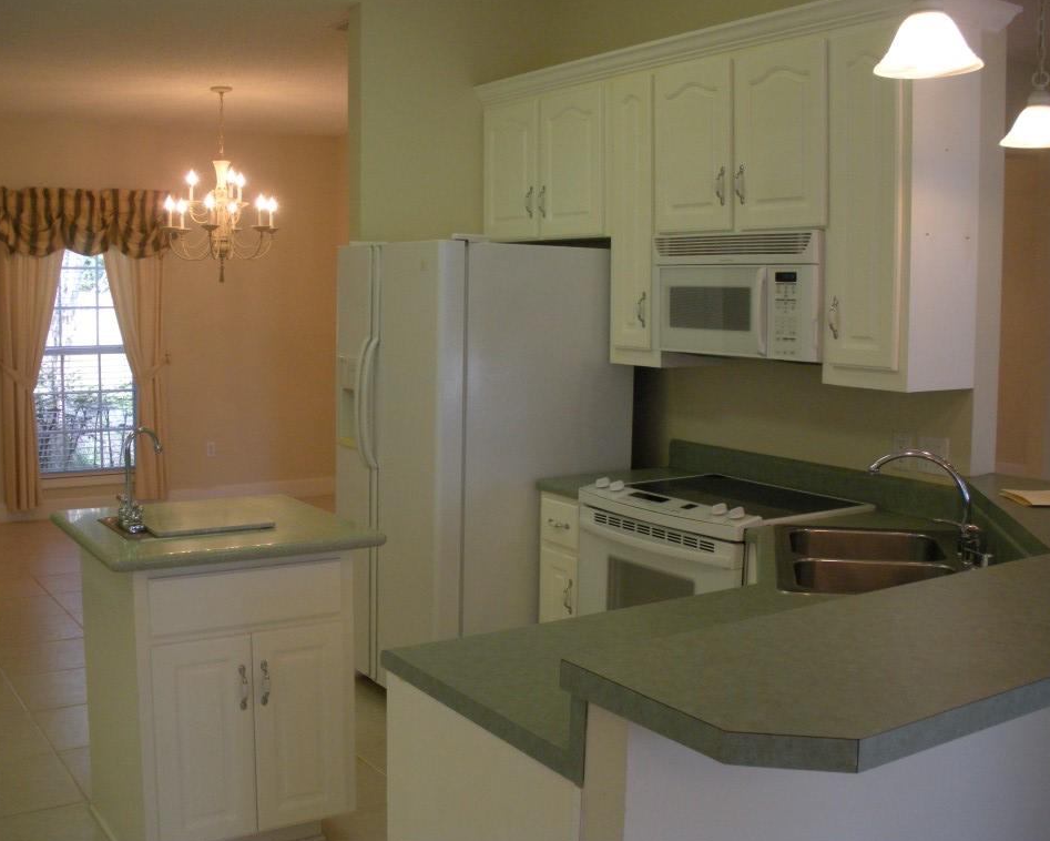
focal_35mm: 38
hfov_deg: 47.9
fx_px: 1181
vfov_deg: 39.2
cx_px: 527
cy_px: 419
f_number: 3.5
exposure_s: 1/63.7
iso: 238
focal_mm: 6.3
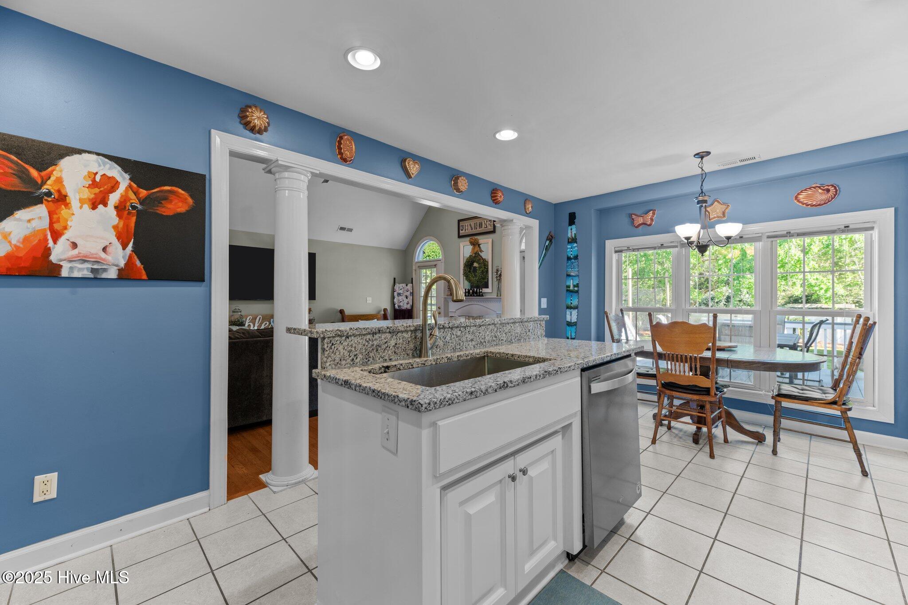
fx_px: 353
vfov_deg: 81.2
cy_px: 302
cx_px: 454
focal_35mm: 14
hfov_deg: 104.3
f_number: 9
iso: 100
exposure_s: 1
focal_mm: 14
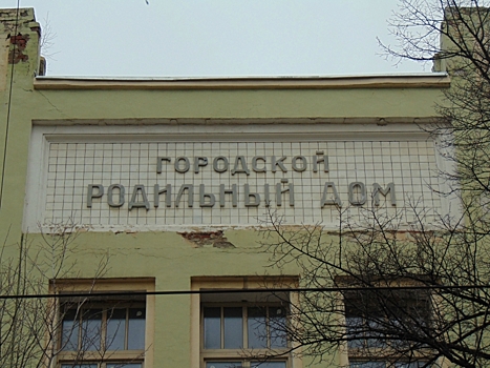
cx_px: 245
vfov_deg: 13.7
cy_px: 184
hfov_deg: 18.2
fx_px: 1528
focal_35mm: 108
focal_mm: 19.4
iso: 80
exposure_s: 1/320
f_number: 3.9
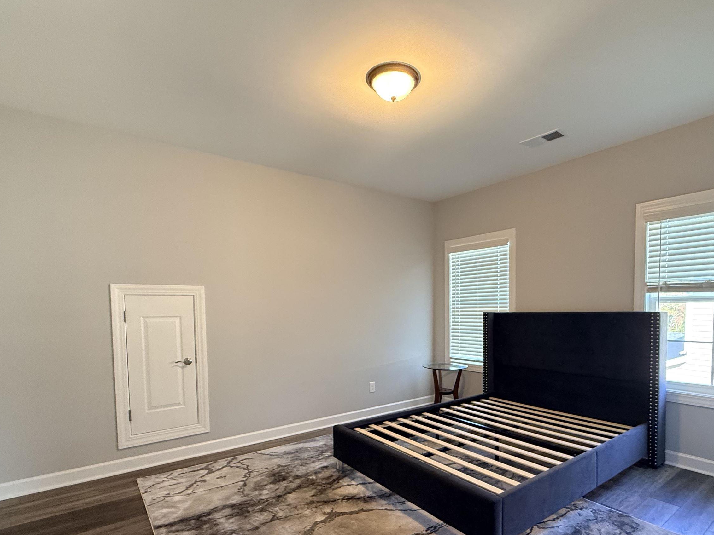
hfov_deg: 84.4
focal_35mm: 19
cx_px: 395
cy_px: 329
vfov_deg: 67.8
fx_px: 392
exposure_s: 1/60
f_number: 2.2
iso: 400
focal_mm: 2.22
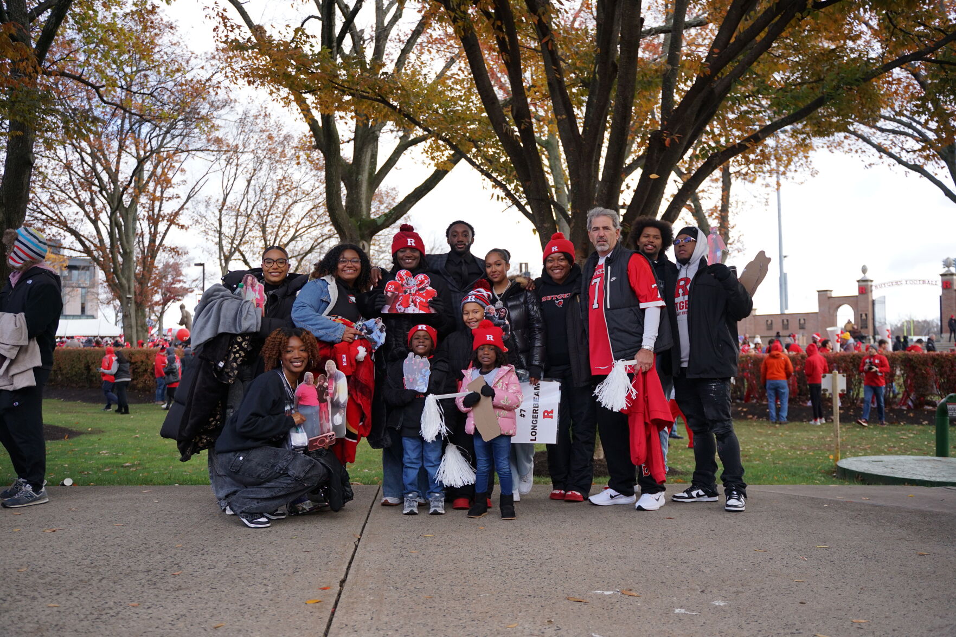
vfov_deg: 46.4
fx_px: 743
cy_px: 318
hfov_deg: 65.5
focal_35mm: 28
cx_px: 478
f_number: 2.8
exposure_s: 1/1000
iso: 400
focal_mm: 28
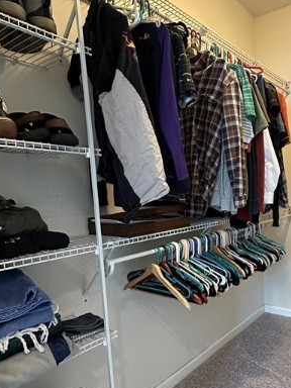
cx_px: 216
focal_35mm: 28
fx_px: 314
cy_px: 225
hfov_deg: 48.0
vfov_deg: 63.1
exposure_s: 1/60
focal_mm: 2.22
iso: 800
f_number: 2.2
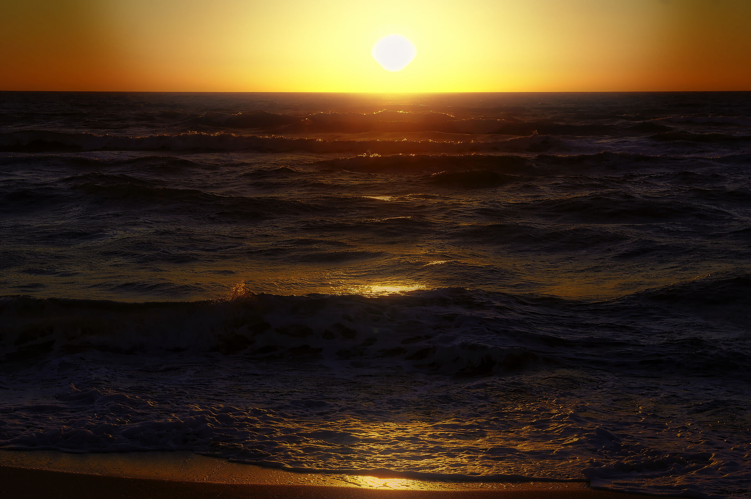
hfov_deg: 27.0
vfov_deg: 18.2
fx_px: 1563
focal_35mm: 75
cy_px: 250
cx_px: 376
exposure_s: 1/500
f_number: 9
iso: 200
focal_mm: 50
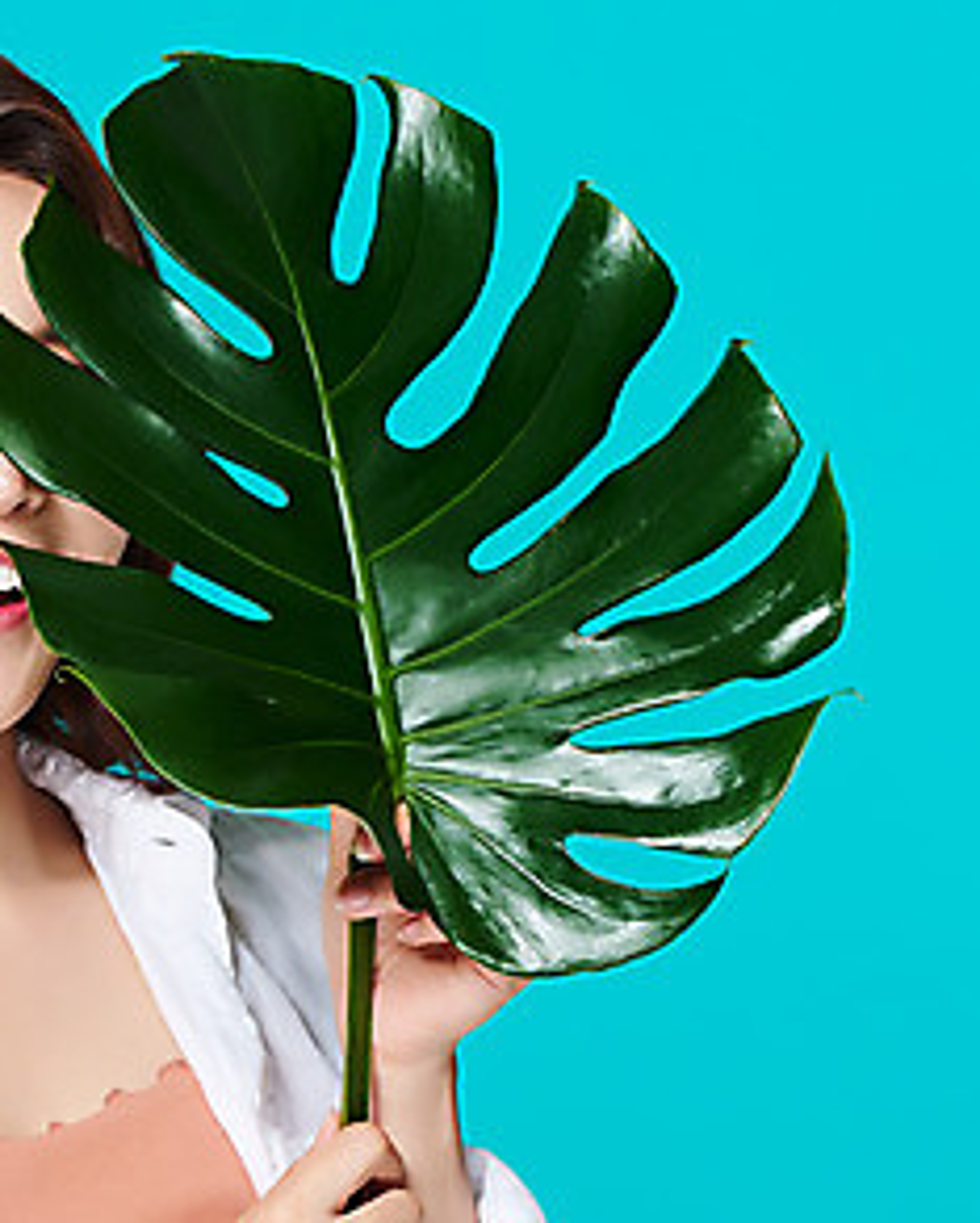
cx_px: 115
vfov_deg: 9.6
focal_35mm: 202
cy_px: 687
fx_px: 7316
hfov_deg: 7.6
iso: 64
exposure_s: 1/125
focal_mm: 105
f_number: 16
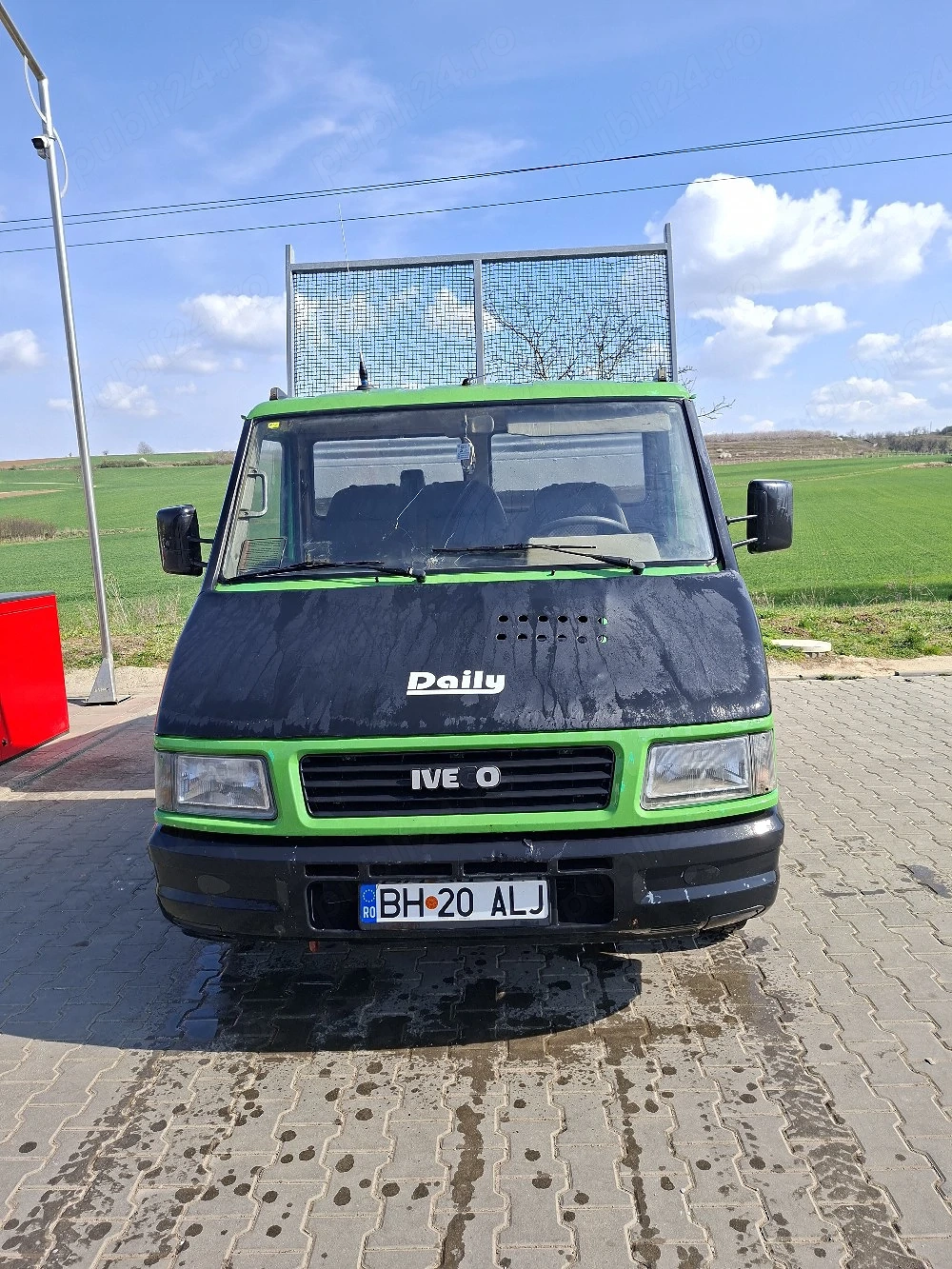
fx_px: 843
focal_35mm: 23
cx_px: 476
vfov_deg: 73.9
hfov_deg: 58.9
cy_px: 634
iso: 50
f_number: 1.8
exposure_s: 1/1429
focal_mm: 5.54
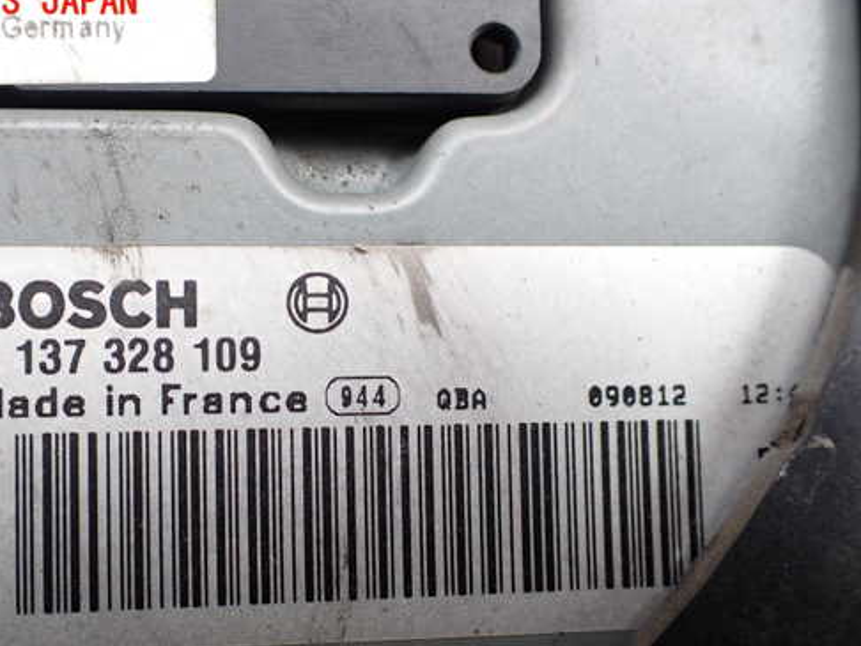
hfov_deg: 49.8
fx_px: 921
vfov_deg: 38.6
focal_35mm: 37
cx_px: 347
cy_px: 379
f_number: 2.3
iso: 250
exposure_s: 1/125
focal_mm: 5.4
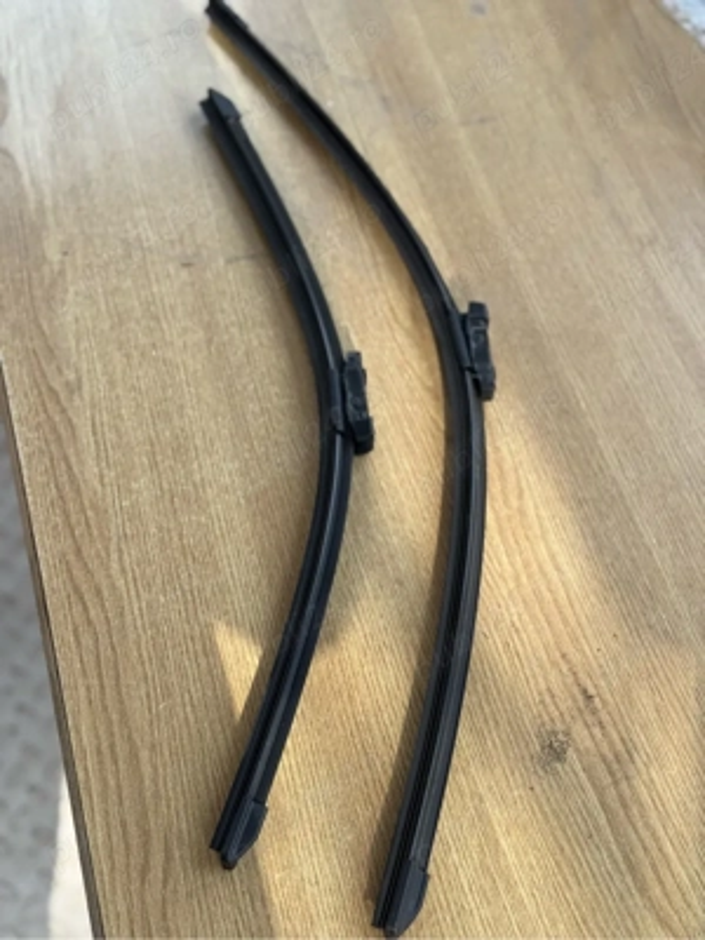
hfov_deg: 30.3
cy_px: 470
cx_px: 352
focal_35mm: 48
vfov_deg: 39.7
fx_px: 1303
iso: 64
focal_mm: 6.76
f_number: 1.78
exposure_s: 1/383
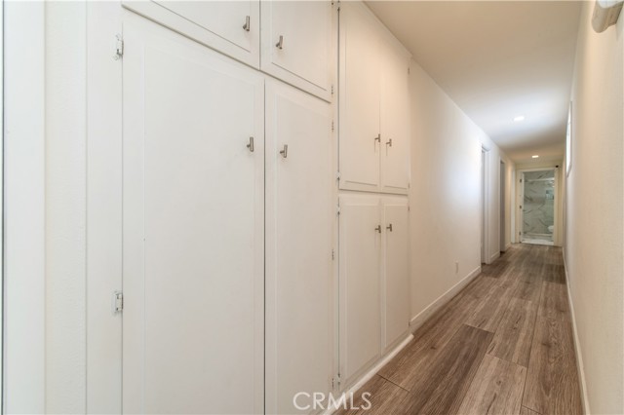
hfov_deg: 104.3
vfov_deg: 81.1
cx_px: 312
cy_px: 208
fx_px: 243
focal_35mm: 14
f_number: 4
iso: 320
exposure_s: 1/60
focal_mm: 14
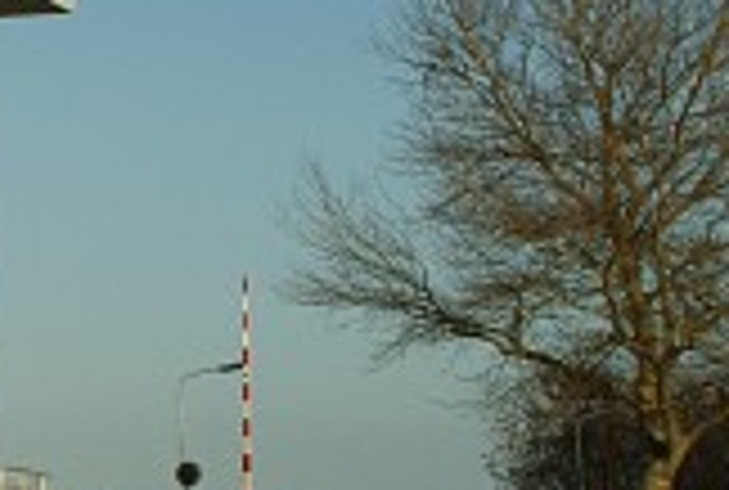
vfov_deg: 9.4
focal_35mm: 147
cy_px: 335
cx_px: -274
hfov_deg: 13.3
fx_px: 2985
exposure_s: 1/500
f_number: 11
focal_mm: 35
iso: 400
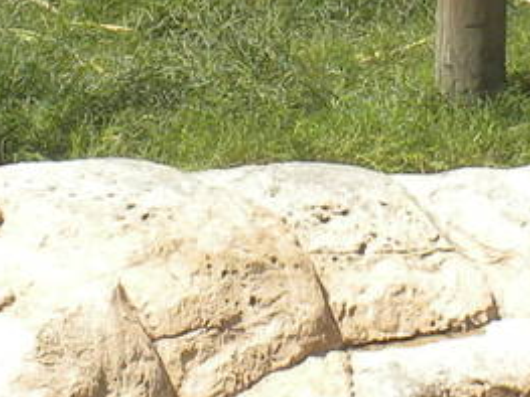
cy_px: 12
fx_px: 3443
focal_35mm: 225
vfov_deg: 6.6
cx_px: 310
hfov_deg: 8.8
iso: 90
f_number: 10
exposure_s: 1/127
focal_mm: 6.6
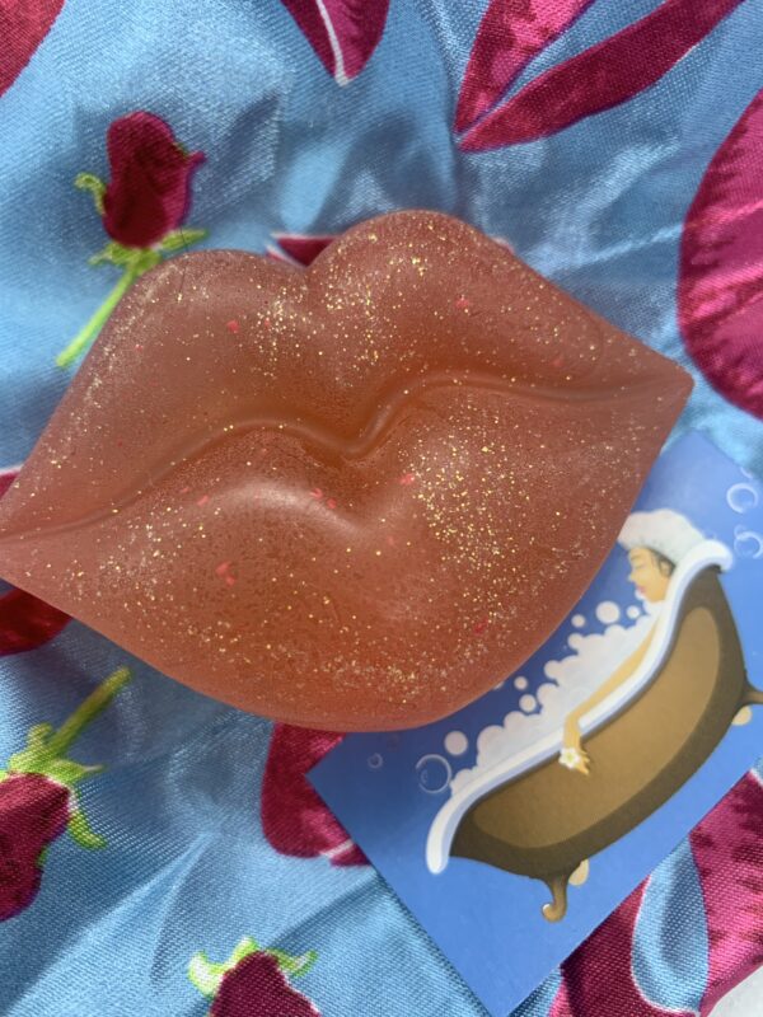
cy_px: 508
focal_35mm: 26
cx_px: 382
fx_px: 764
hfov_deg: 53.1
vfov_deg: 67.3
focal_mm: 4.25
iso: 50
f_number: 1.8
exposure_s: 1/121
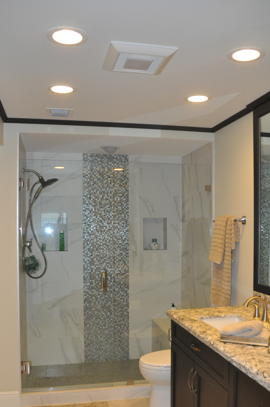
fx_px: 395
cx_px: 142
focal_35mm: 35
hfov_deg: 37.7
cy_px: 245
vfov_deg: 54.1
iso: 800
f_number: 3.5
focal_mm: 18
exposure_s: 1/125
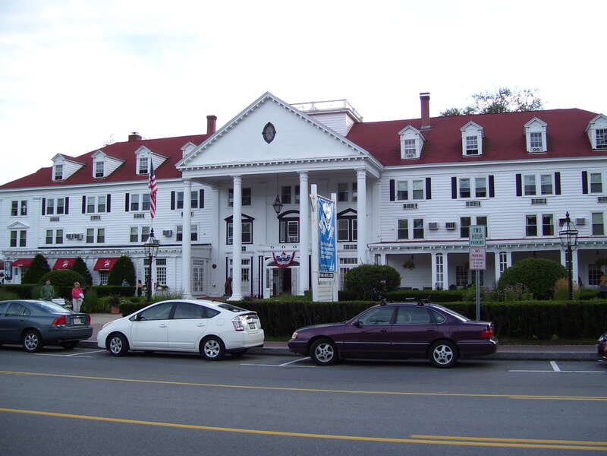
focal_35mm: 36
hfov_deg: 51.4
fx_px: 631
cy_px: 228
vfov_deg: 39.7
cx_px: 304
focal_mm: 6
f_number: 2.7
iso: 80
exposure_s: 1/500
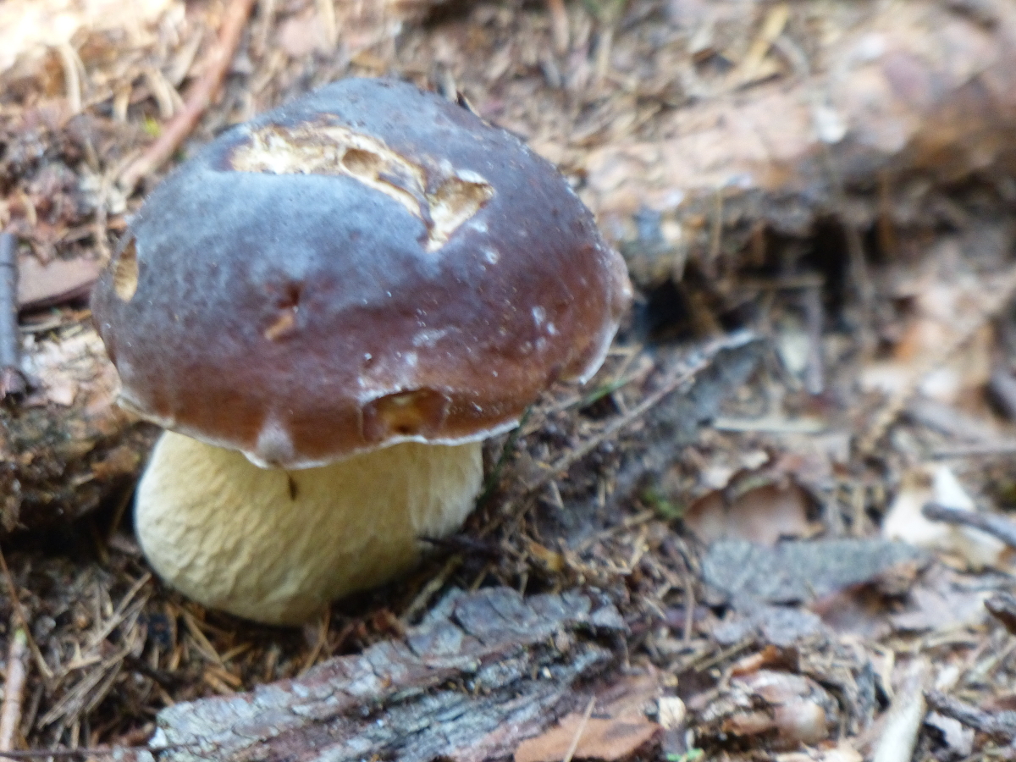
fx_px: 11916
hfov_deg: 4.9
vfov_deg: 3.7
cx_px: 508
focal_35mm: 406
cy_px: 381
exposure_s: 1/80
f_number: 2.8
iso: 400
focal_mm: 73
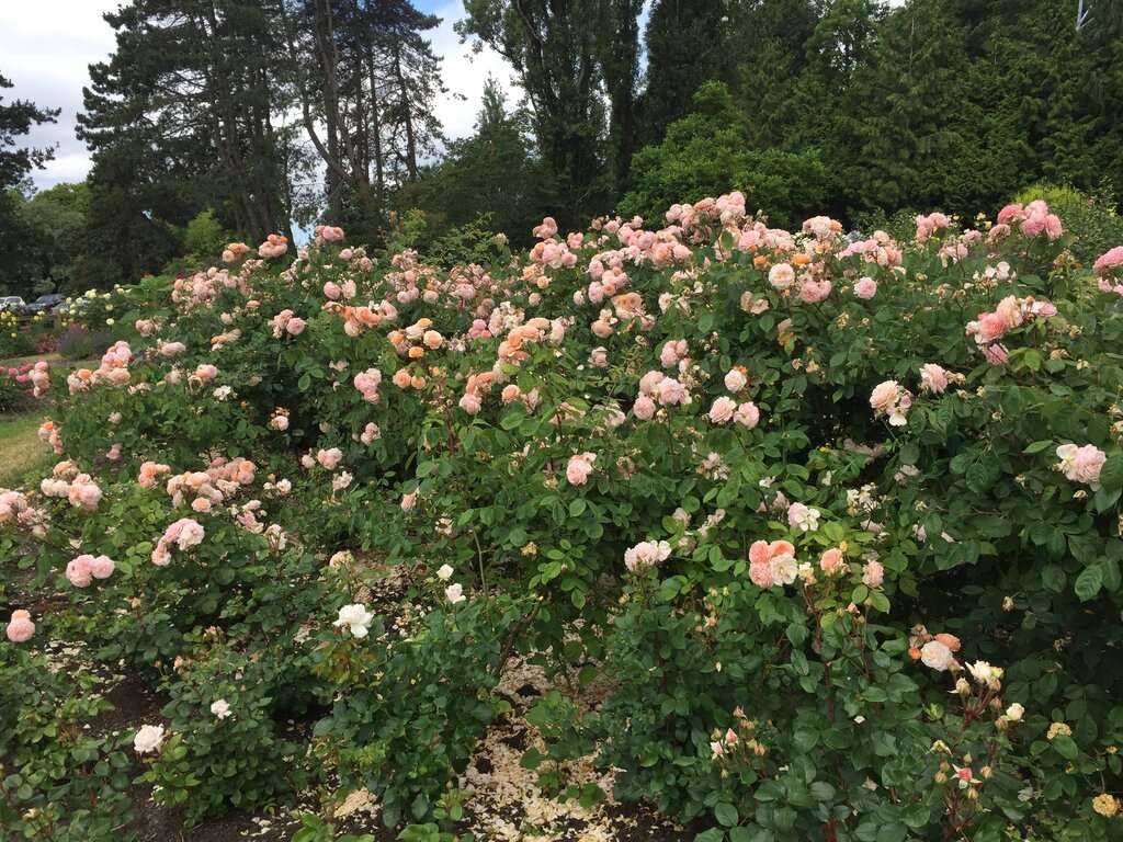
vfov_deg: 48.2
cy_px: 421
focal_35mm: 29
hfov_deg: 61.7
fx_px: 941
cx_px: 562
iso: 32
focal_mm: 4.15
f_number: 2.2
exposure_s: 1/860
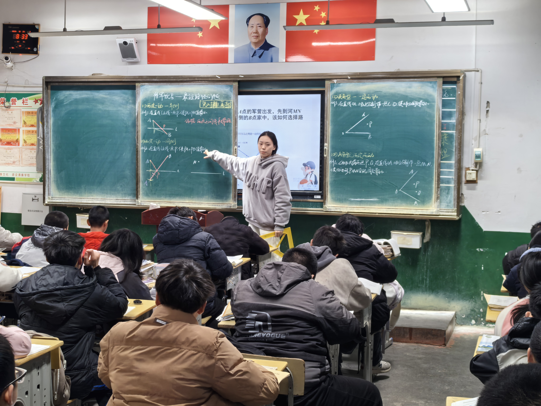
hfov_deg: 34.3
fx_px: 875
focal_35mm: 56
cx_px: 270
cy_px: 203
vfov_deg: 26.1
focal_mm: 5.75
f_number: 2
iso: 250
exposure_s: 1/100
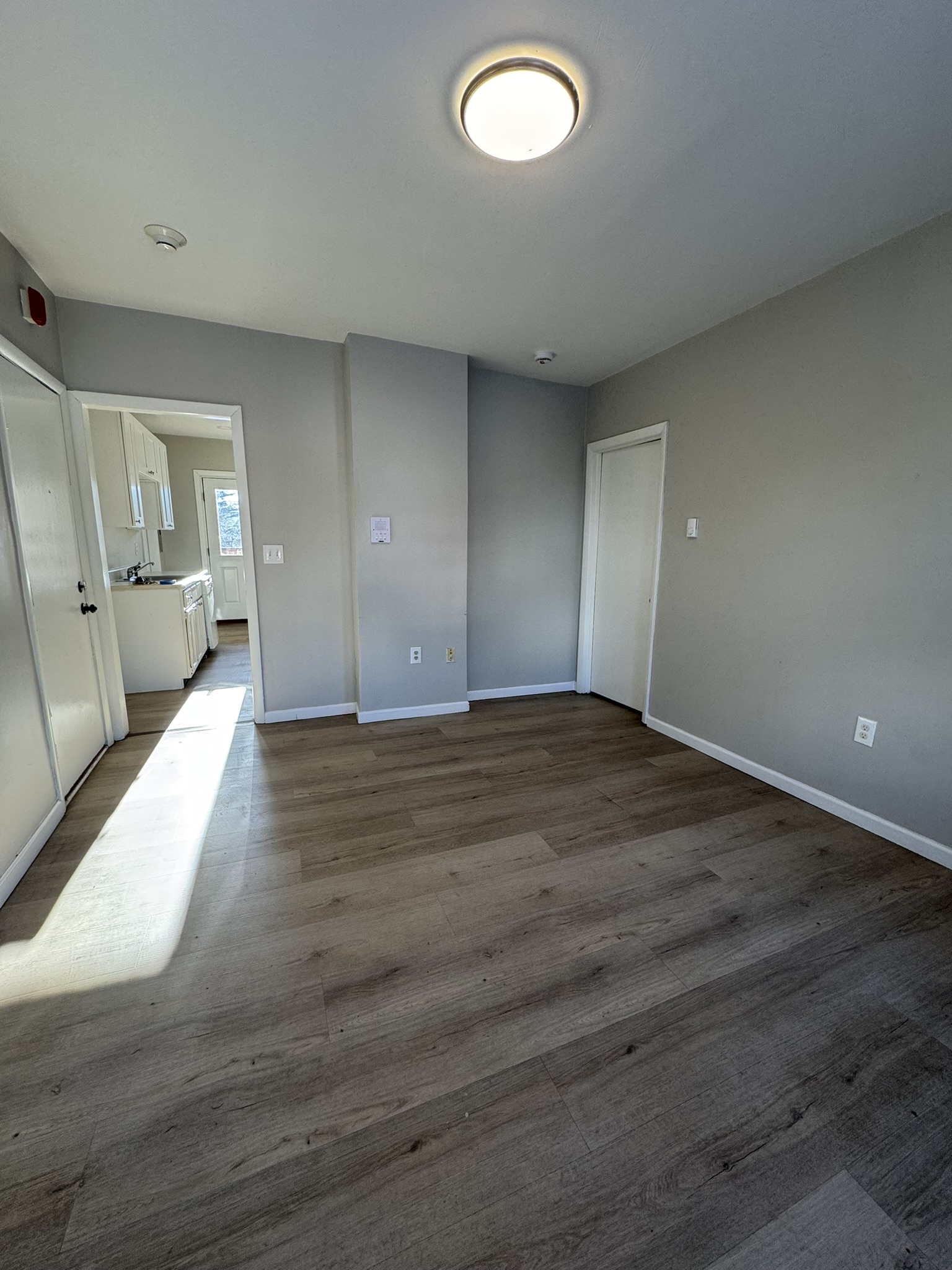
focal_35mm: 14
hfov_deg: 85.7
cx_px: 476
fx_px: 513
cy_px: 635
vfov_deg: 102.1
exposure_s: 1/120
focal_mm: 2.22
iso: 125
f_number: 2.2
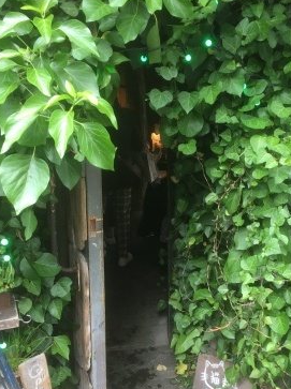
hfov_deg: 39.5
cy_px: 212
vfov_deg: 51.4
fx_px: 405
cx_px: 166
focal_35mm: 36
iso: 50
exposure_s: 1/30
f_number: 2.2
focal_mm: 4.15
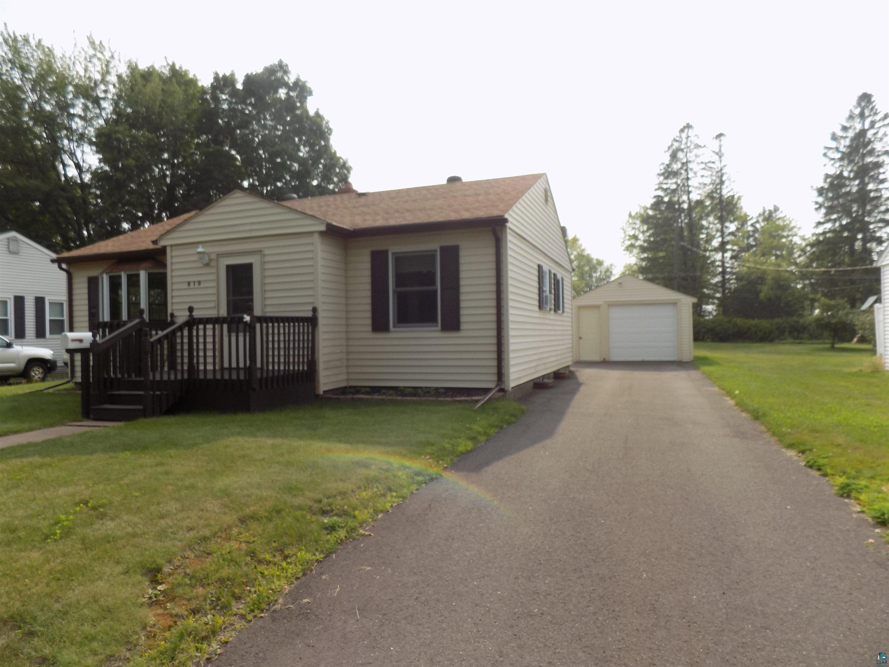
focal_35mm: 23
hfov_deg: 73.9
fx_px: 591
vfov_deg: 58.9
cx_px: 444
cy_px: 334
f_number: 3.1
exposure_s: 1/800
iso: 80
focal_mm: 4
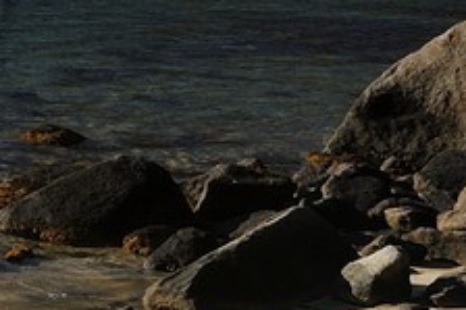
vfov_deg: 9.8
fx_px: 1759
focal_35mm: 136
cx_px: -840
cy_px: -164
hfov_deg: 11.1
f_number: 9
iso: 200
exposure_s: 1/400
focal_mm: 19
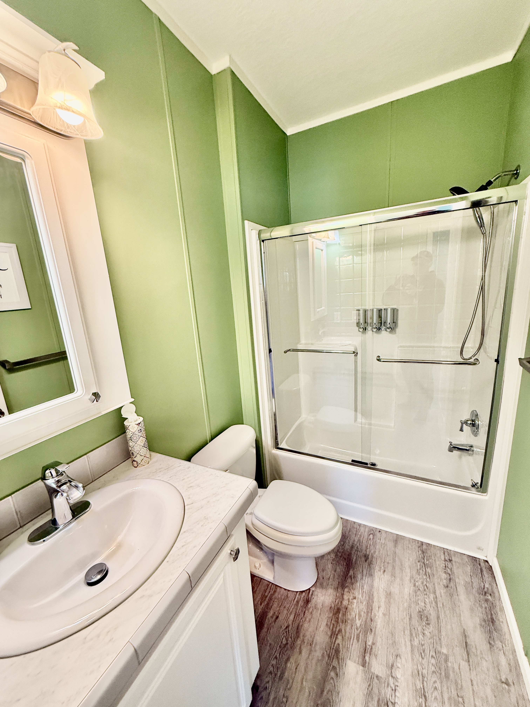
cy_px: 354
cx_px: 265
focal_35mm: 14
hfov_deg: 85.7
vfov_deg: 102.1
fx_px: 286
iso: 250
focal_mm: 2.22
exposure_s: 1/120
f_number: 2.2
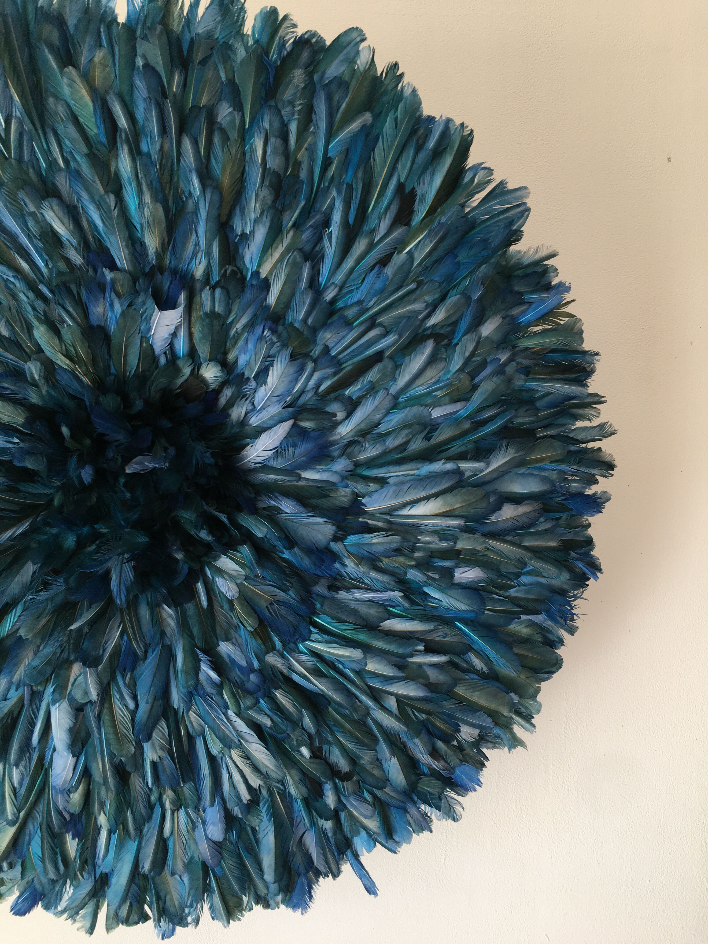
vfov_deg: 61.7
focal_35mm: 29
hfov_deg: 48.2
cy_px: 472
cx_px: 354
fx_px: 791
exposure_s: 1/100
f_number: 2.2
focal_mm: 4.15
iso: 40
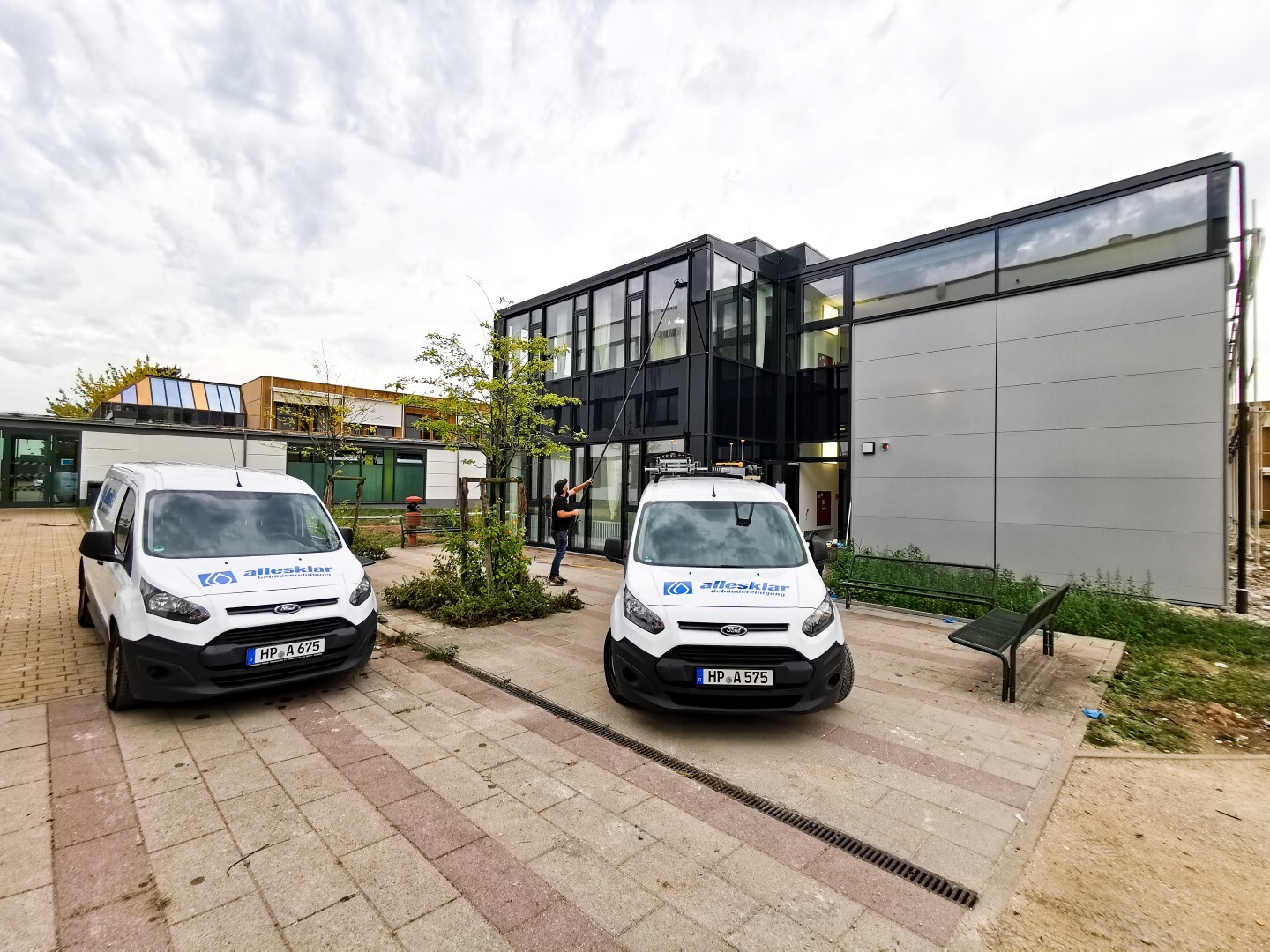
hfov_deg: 94.5
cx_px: 635
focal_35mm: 16
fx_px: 587
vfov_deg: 78.1
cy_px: 476
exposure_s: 1/220
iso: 50
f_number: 2.2
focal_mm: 2.35
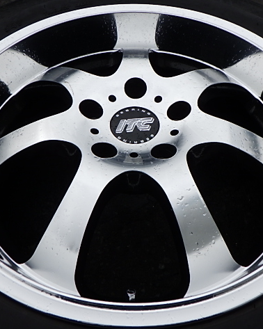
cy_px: 166
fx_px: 360
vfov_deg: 49.1
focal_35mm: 37
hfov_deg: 40.1
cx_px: 137
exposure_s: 1/640
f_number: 4.2
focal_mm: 5
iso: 125
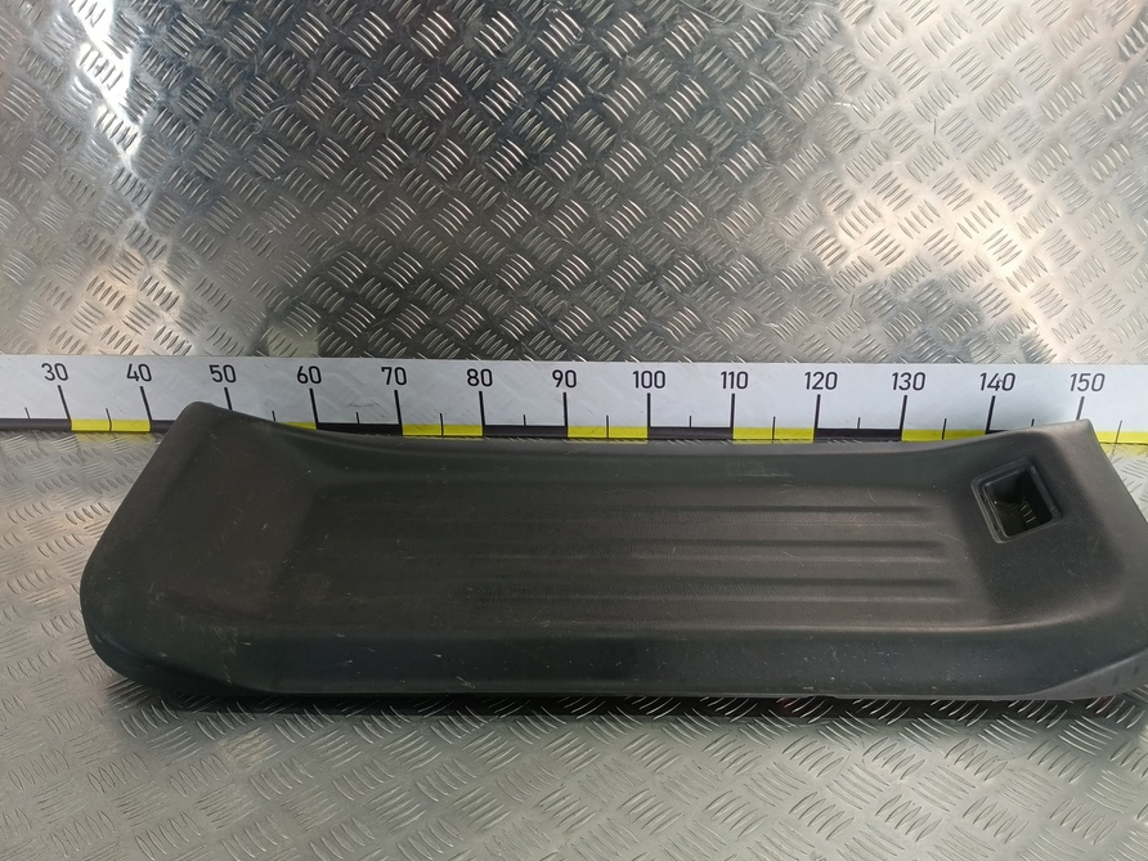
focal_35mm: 31
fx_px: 1028
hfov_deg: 58.2
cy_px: 489
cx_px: 642
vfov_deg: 45.3
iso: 116
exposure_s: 1/100
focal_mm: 4.11
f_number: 1.6
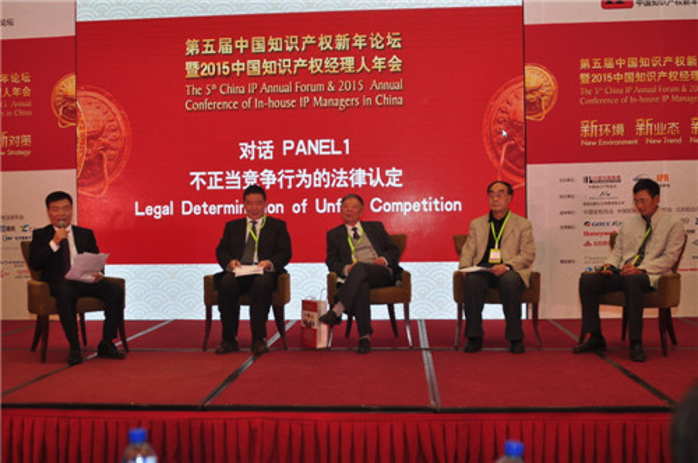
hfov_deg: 49.6
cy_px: 232
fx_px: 755
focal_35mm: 39
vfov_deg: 34.1
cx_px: 349
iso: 200
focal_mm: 26
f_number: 2.8
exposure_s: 1/100
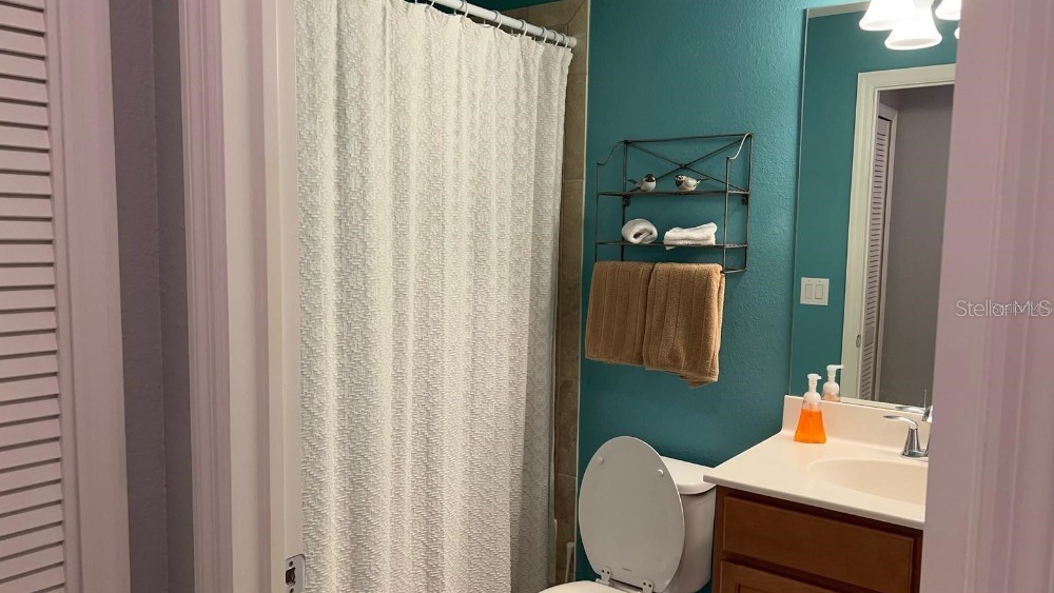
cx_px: 515
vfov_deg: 40.2
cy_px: 308
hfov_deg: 66.0
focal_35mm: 29
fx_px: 811
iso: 100
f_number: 1.5
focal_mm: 5.7
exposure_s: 1/120
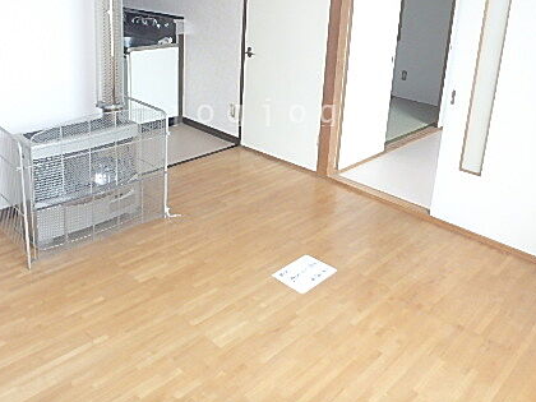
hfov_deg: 56.8
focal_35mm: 32
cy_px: 111
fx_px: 495
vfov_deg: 43.1
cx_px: 255
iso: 400
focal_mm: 3.7
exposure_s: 1/30
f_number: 3.5
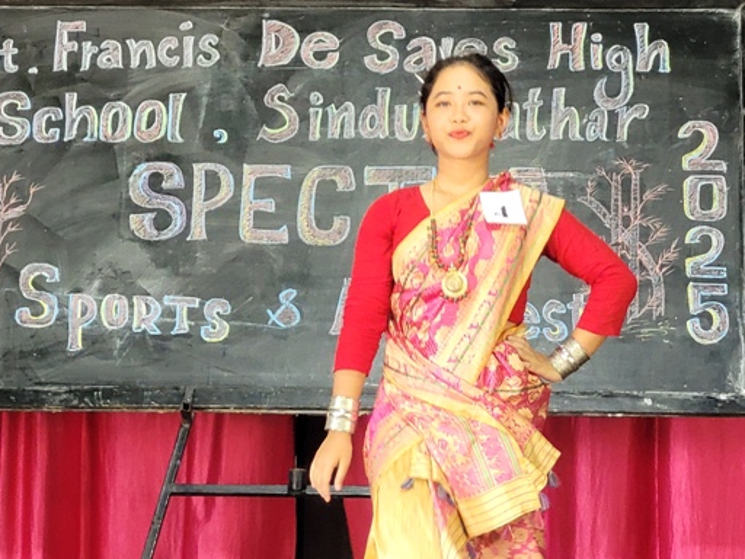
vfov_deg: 9.7
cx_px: 291
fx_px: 3271
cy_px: 429
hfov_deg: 13.0
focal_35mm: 152
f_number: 2.4
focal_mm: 7.12
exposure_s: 1/50
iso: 160
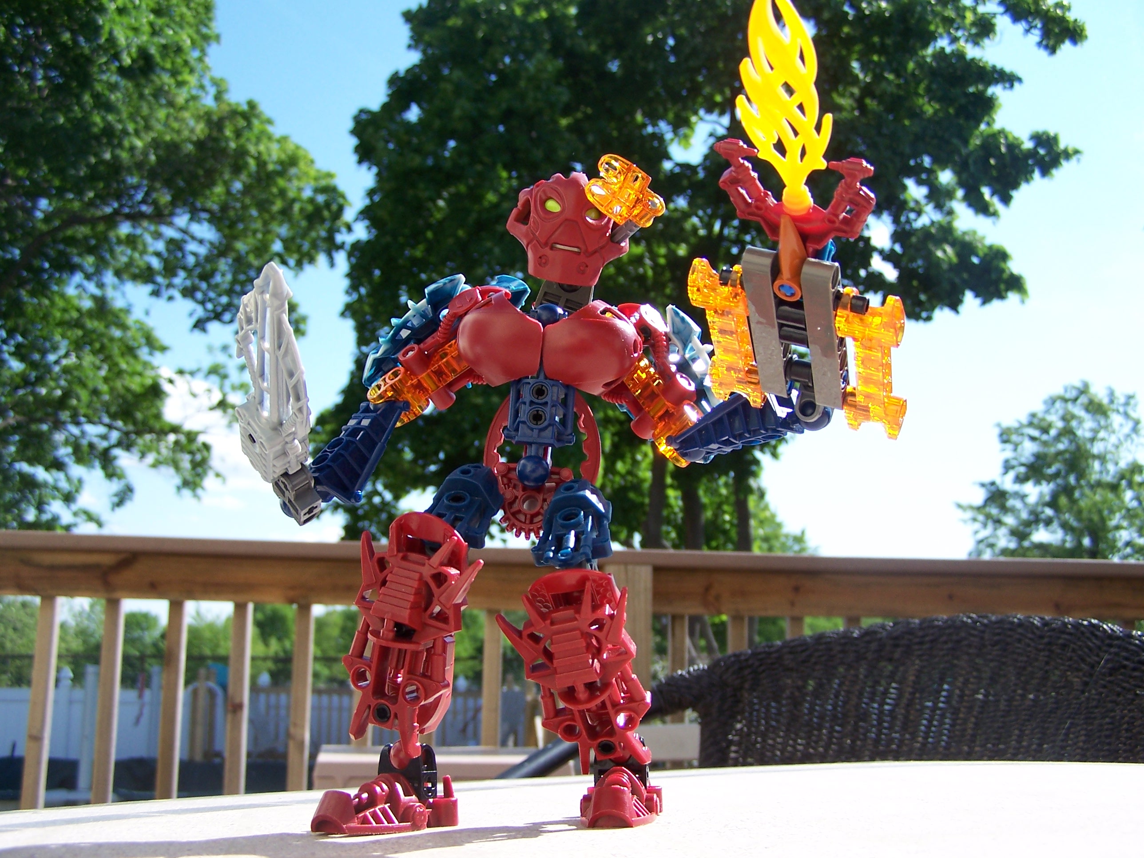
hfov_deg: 49.0
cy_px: 429
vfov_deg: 37.7
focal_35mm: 38
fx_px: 1256
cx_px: 572
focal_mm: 6.3
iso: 80
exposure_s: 1/750
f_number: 2.8
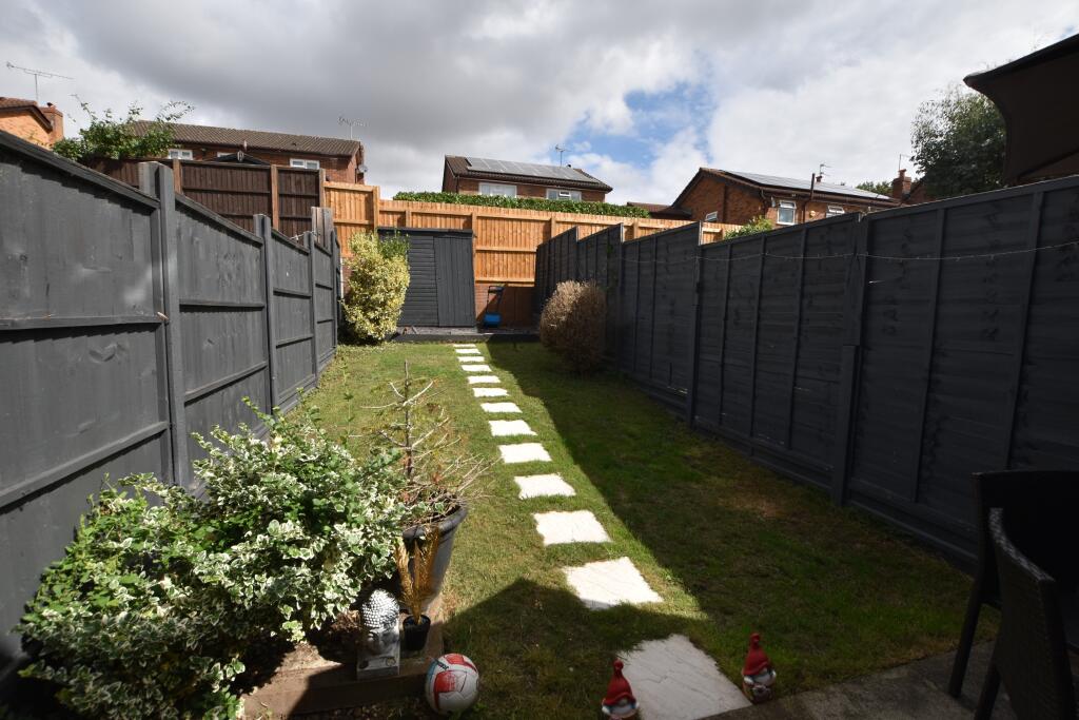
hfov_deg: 100.4
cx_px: 540
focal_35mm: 15
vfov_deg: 77.3
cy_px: 360
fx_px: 450
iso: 100
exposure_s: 1/250
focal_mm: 10
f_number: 8
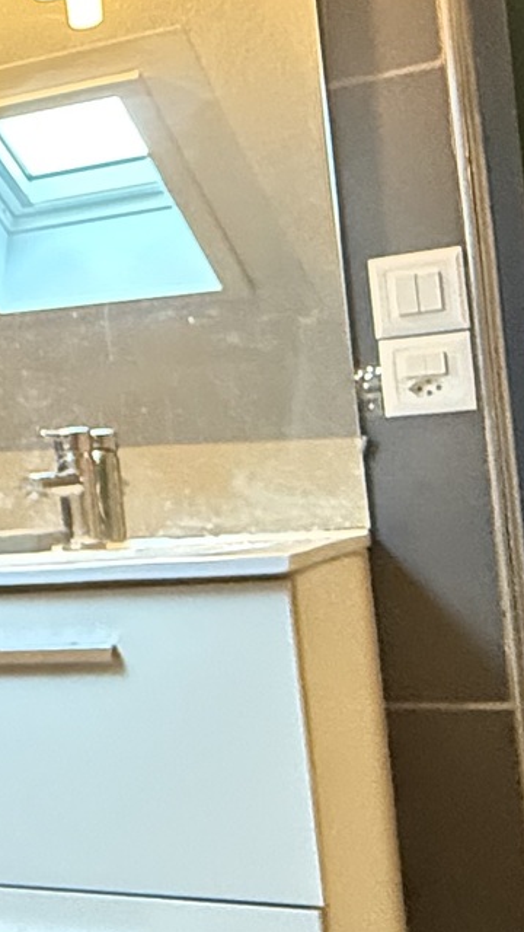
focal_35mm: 61
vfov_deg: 34.4
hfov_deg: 16.0
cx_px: -476
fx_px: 1507
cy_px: 460
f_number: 2.2
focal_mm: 2.22
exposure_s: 1/50
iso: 1000
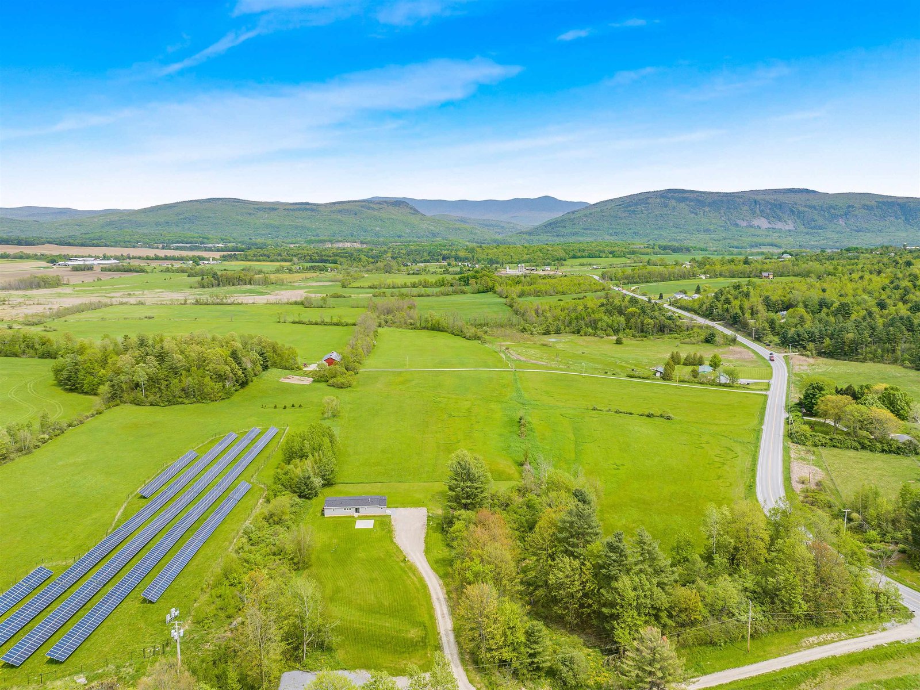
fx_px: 638
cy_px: 345
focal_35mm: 24
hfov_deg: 71.6
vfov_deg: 56.8
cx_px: 460
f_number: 2.8
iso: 100
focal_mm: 12.29
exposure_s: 1/1600
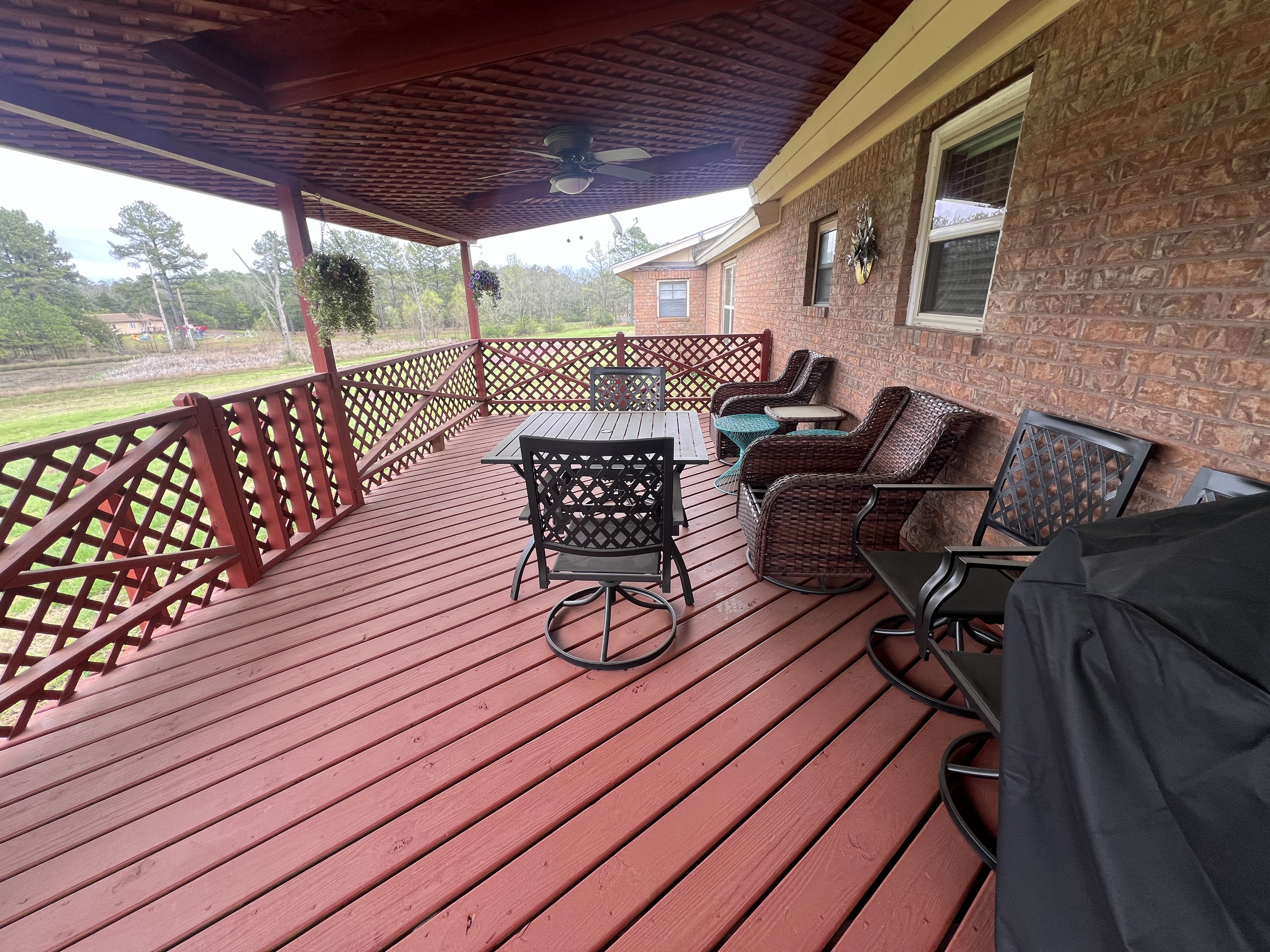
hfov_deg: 106.2
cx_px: 635
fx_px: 477
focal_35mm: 13
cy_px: 476
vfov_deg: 89.9
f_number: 1.8
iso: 50
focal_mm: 1.57
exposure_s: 1/99
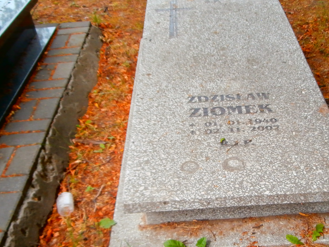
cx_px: 228
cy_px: 166
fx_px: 428
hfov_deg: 41.4
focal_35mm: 45
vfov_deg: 31.9
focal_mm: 4.2
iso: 100
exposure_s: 1/250
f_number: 3
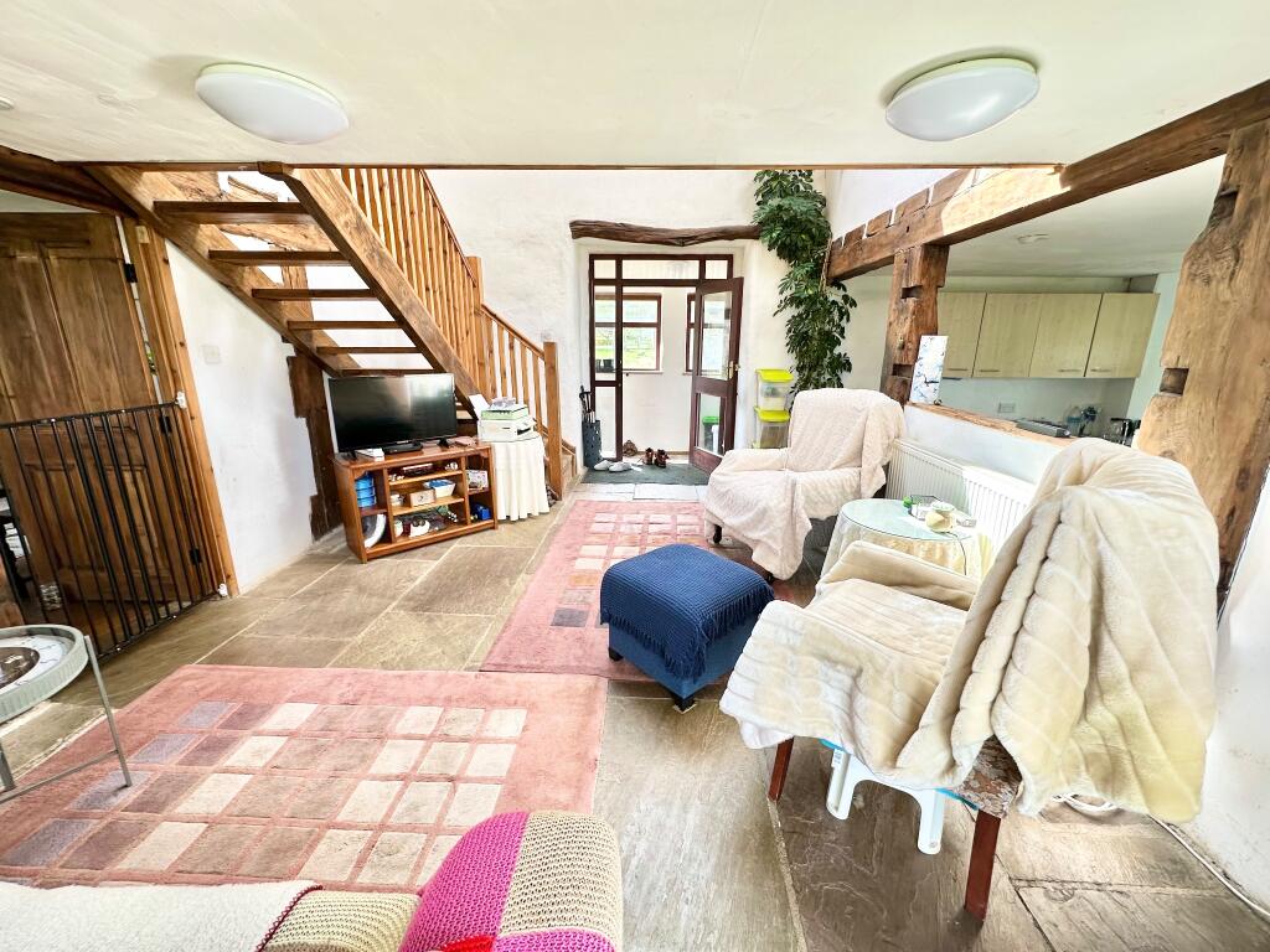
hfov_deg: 102.1
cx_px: 635
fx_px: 514
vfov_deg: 85.7
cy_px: 476
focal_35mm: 14
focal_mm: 2.22
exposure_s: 1/99
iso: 40
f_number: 2.2
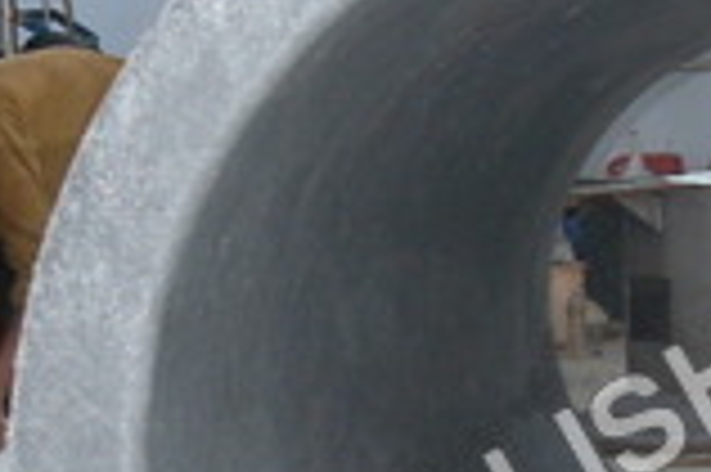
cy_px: 402
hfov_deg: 16.5
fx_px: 2407
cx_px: 684
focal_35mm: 122
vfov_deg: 11.2
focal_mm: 6.3
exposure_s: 1/45
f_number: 2.8
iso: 100
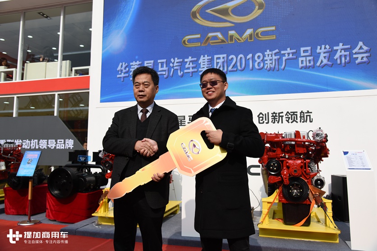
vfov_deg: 43.6
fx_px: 314
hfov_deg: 61.9
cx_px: 188
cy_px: 126
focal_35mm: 30
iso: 100
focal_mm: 30
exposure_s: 1/400
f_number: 6.3
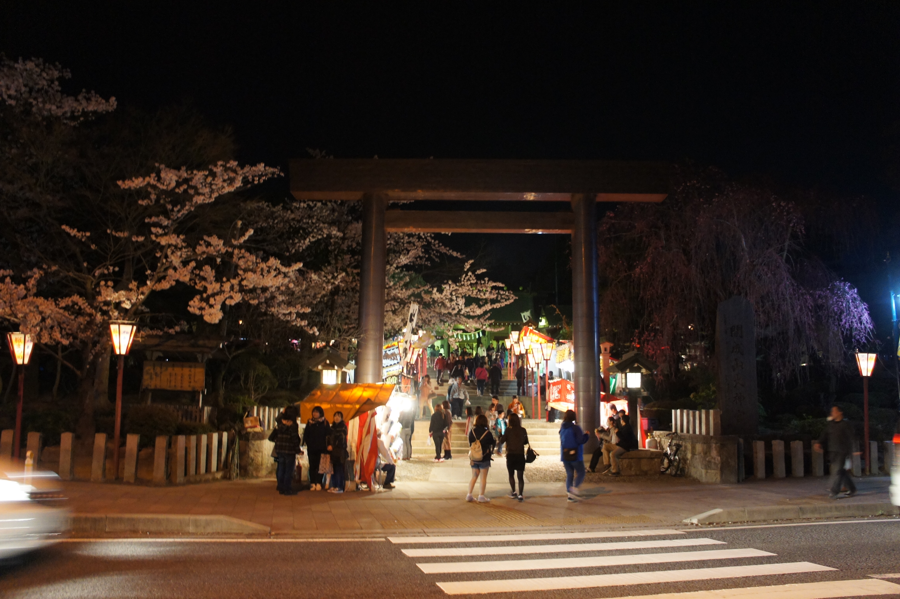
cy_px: 300
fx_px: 675
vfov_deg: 47.9
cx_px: 450
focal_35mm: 27
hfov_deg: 67.4
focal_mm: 18
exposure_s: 1/10
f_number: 3.5
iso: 1600
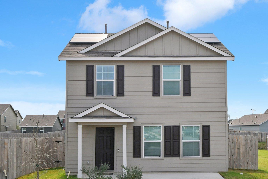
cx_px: 148
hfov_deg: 41.1
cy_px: 105
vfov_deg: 28.0
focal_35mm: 48
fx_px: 357
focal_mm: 24
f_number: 8
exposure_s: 1/2000
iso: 400
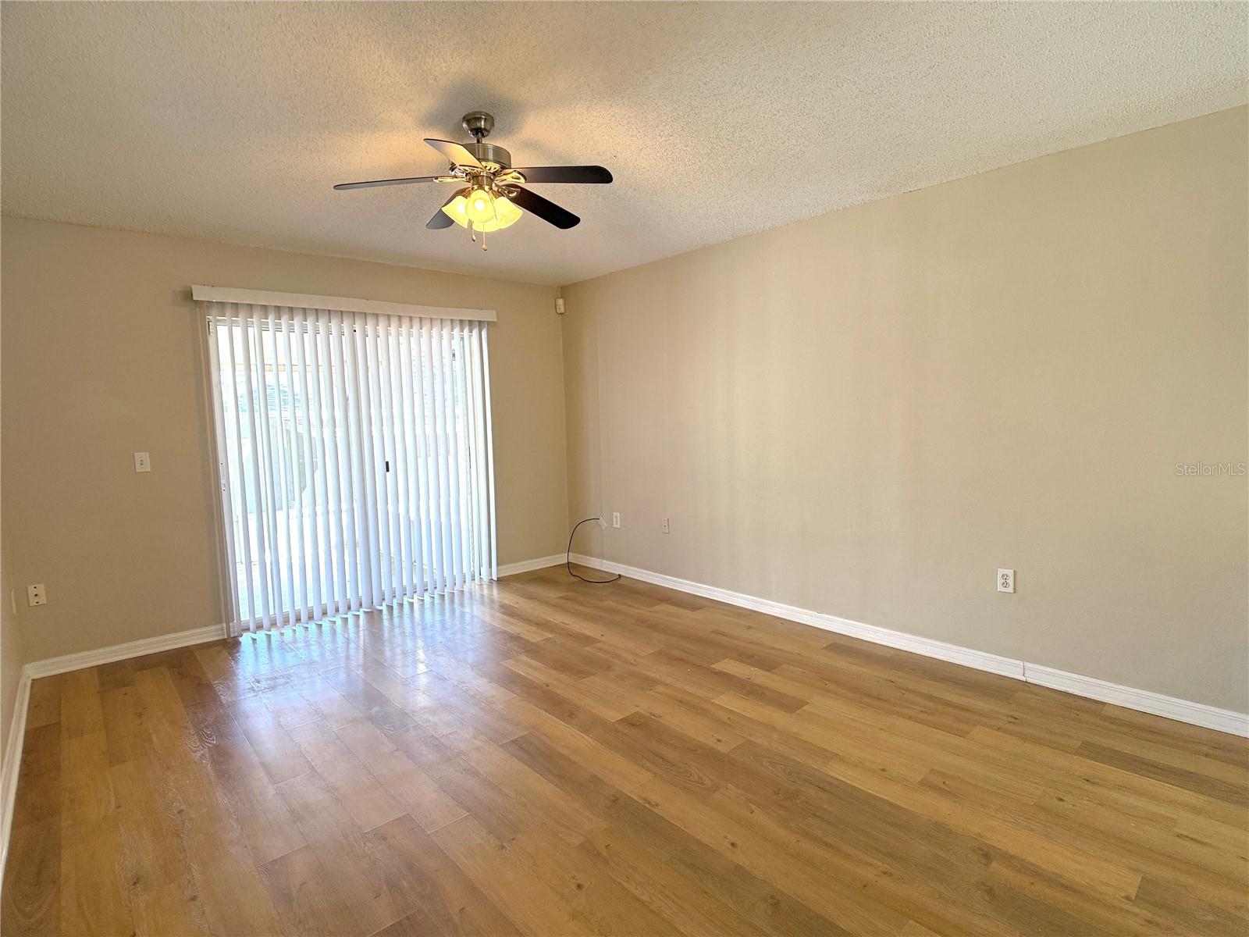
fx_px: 866
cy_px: 468
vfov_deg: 56.8
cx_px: 624
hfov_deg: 71.6
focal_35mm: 24
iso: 200
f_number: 1.78
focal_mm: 6.76
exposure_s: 1/162
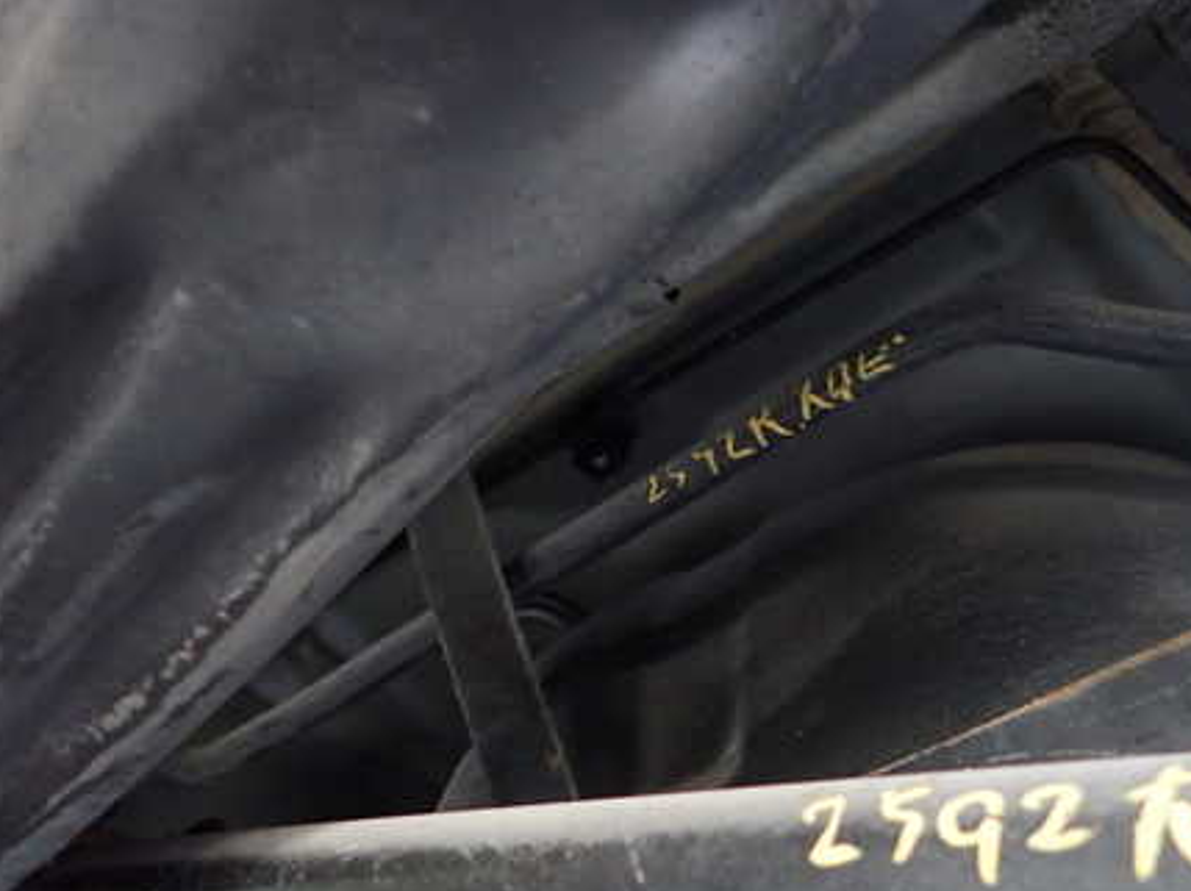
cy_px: 464
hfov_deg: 51.5
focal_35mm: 35
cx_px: 813
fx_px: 1203
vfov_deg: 40.6
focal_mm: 4.5
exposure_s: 1/20
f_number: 2
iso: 800
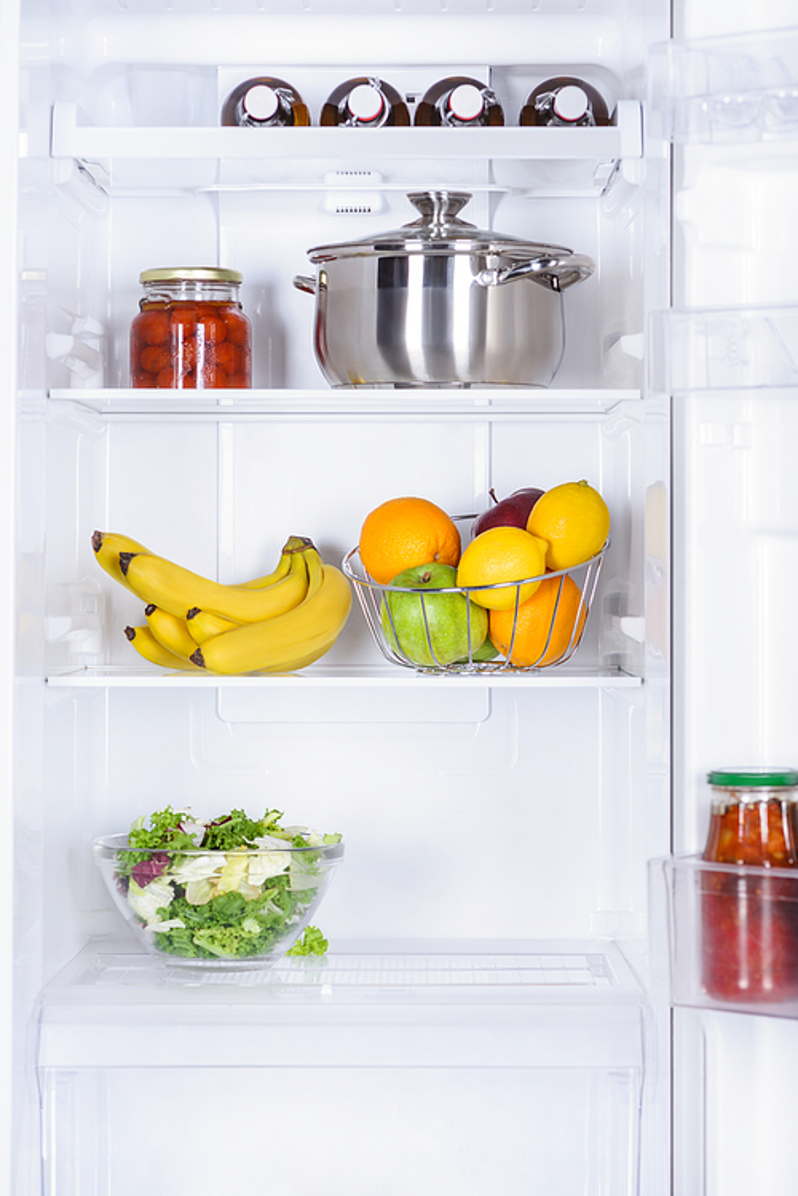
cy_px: 598
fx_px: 3488
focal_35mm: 105
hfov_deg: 13.1
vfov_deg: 19.4
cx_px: 399
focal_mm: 105
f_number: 9
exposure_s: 1/160
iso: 200
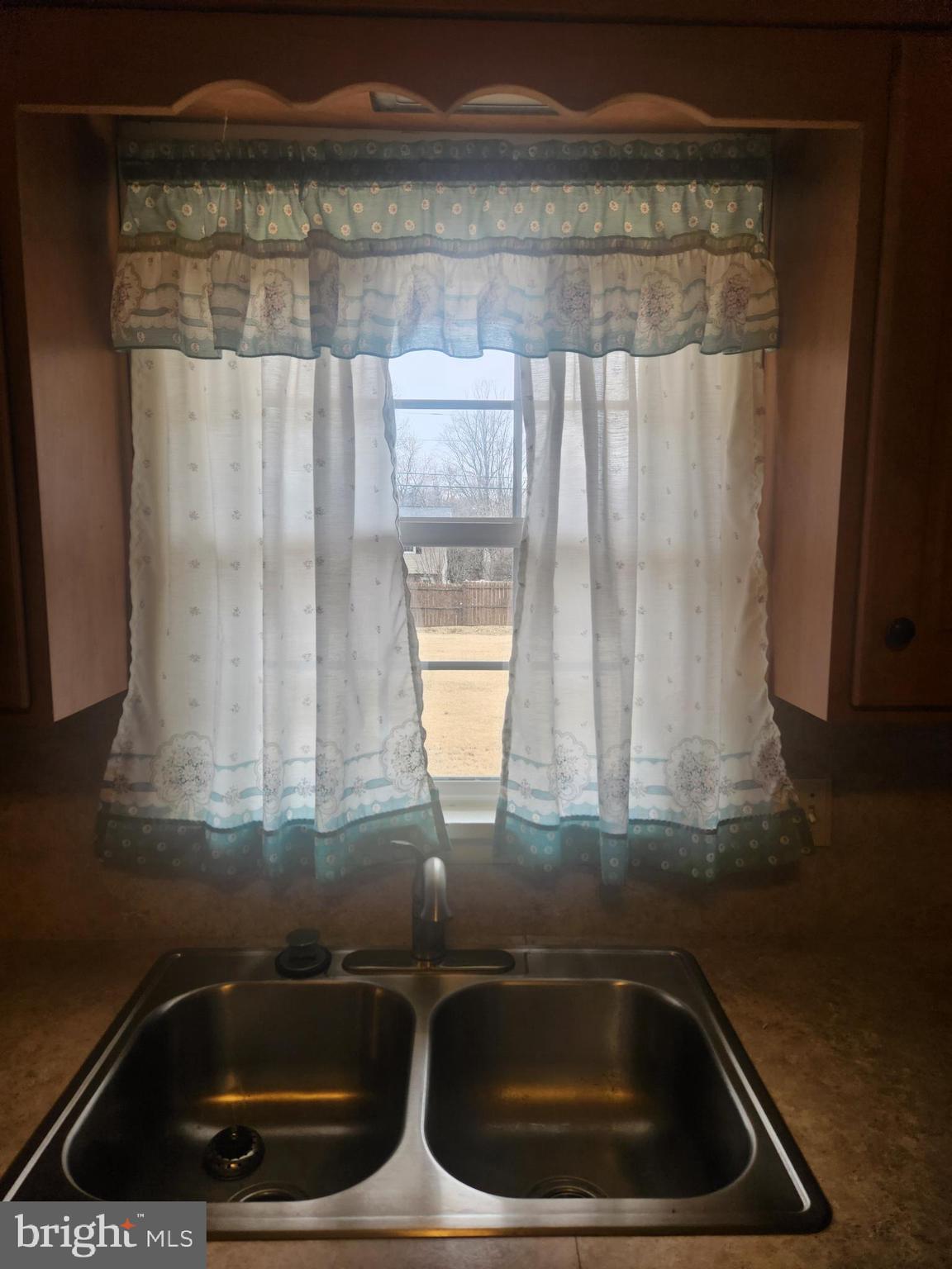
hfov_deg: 58.9
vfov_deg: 73.9
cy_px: 634
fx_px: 843
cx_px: 476
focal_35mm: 23
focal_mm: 5.4
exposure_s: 1/180
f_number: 1.8
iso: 50
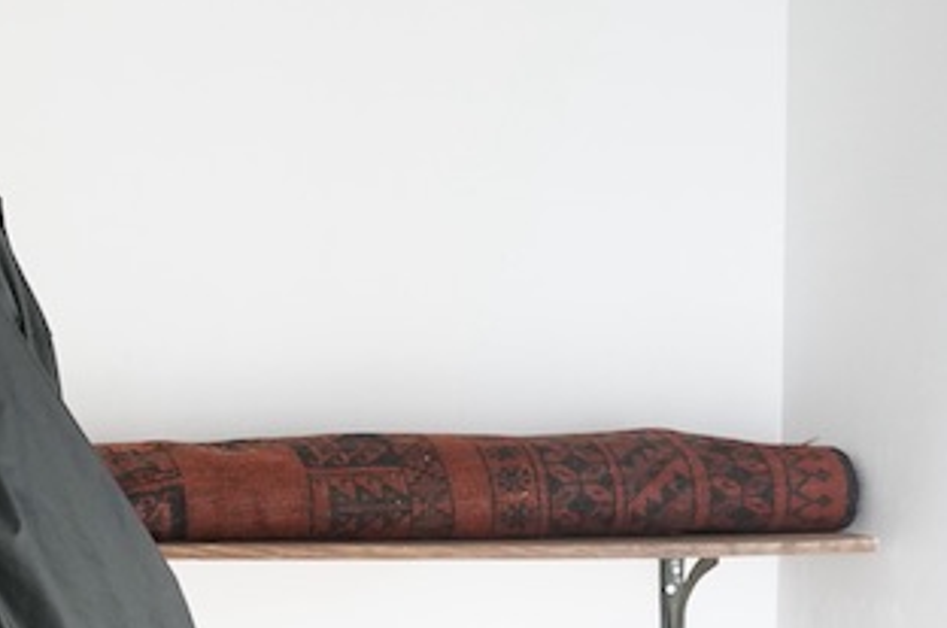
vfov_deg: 14.4
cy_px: 651
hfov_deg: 20.4
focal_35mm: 93
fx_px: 2443
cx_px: -216
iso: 4000
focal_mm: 29
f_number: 5.6
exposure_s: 1/160
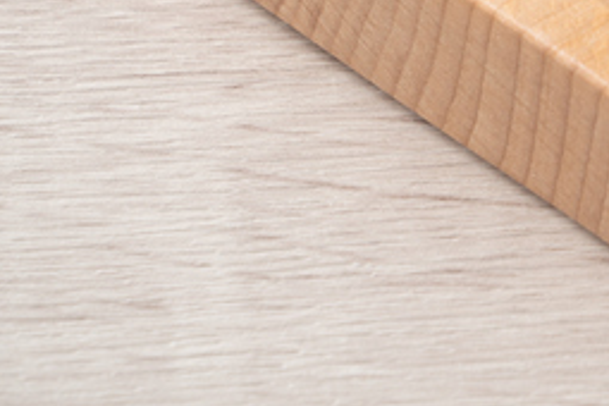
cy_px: -578
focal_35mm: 1477
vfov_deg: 0.9
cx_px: 1287
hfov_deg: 1.4
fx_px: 24984
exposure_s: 1/125
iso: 100
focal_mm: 300
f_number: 11
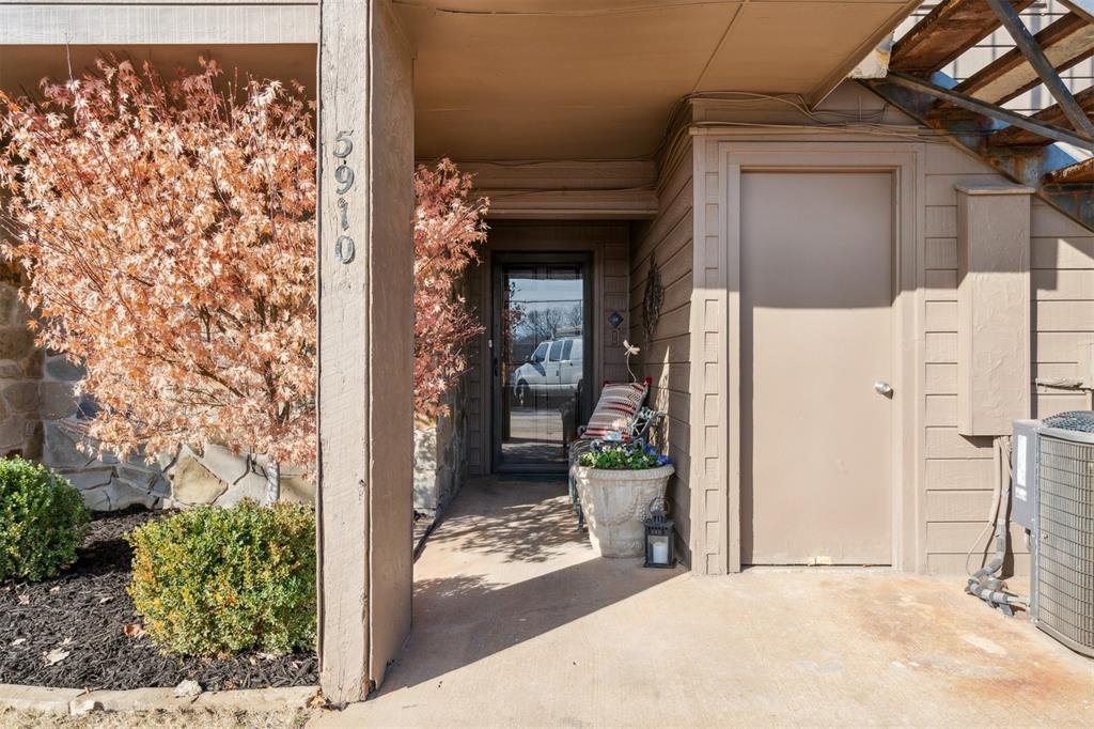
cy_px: 364
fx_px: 729
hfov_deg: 73.8
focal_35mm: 24
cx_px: 547
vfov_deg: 53.1
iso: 200
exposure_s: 1/320
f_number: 7.1
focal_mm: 24
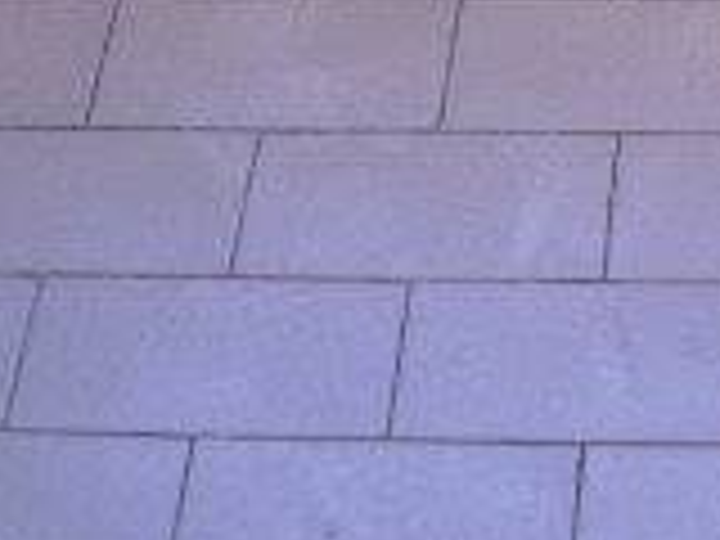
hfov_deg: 13.3
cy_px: -194
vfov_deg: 10.1
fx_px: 2995
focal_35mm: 144
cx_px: 860
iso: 100
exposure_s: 1/100
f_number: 3.1
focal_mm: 6.3
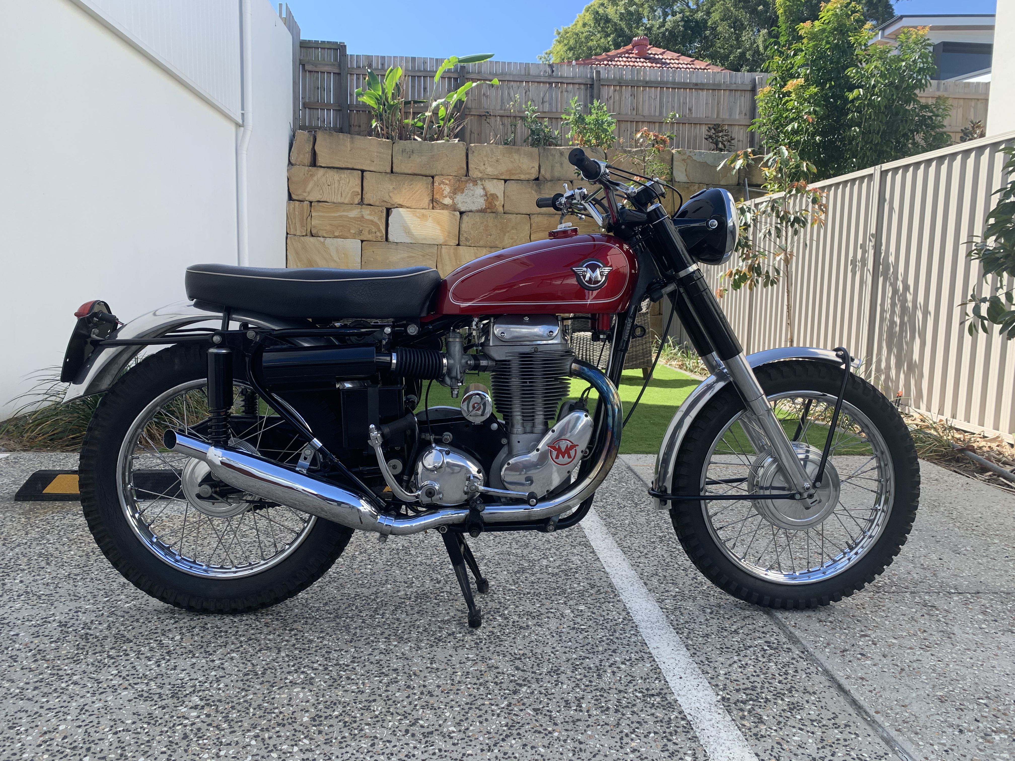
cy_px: 380
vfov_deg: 53.1
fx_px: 762
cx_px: 508
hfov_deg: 67.3
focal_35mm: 26
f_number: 1.8
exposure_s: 1/620
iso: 25
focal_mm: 4.25
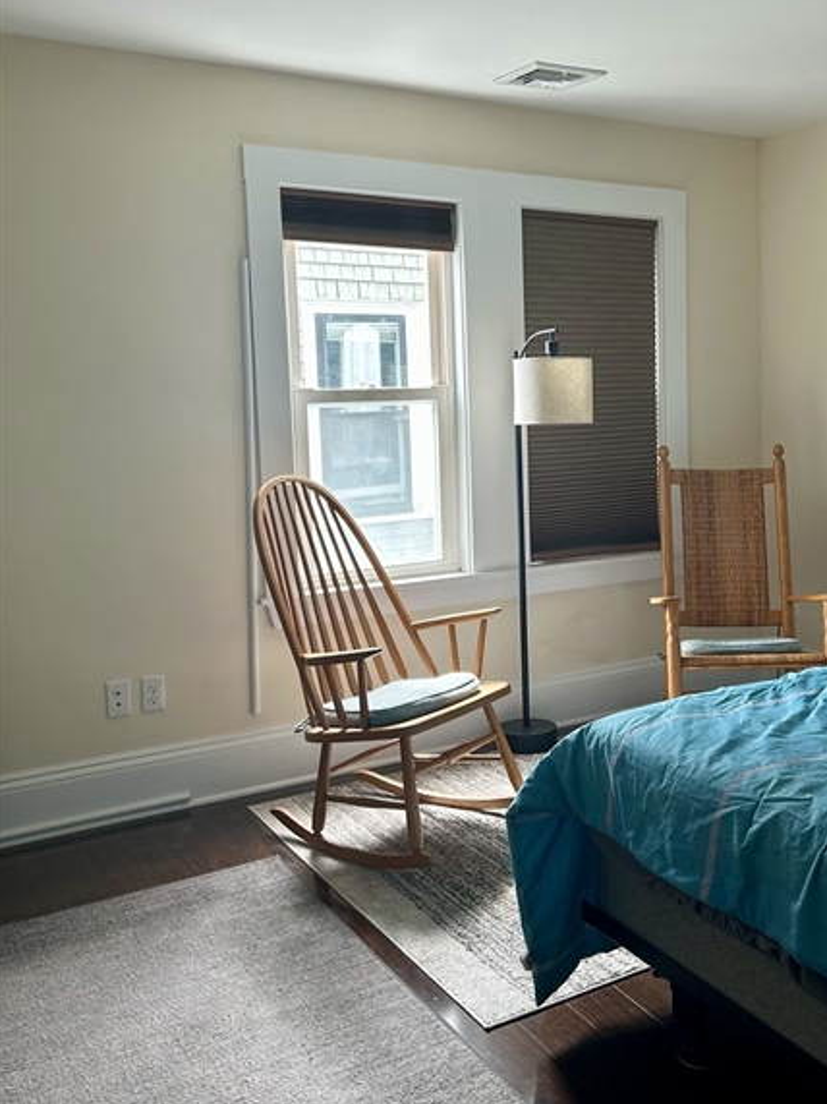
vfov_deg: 52.4
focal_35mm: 35
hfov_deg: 40.2
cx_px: 555
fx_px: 1115
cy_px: 472
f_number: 1.5
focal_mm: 5.7
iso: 64
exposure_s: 1/121
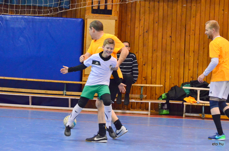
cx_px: 114
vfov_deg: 8.9
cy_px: 76
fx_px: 971
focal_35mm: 153
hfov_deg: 13.4
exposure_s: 1/640
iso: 6400
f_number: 5
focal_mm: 102
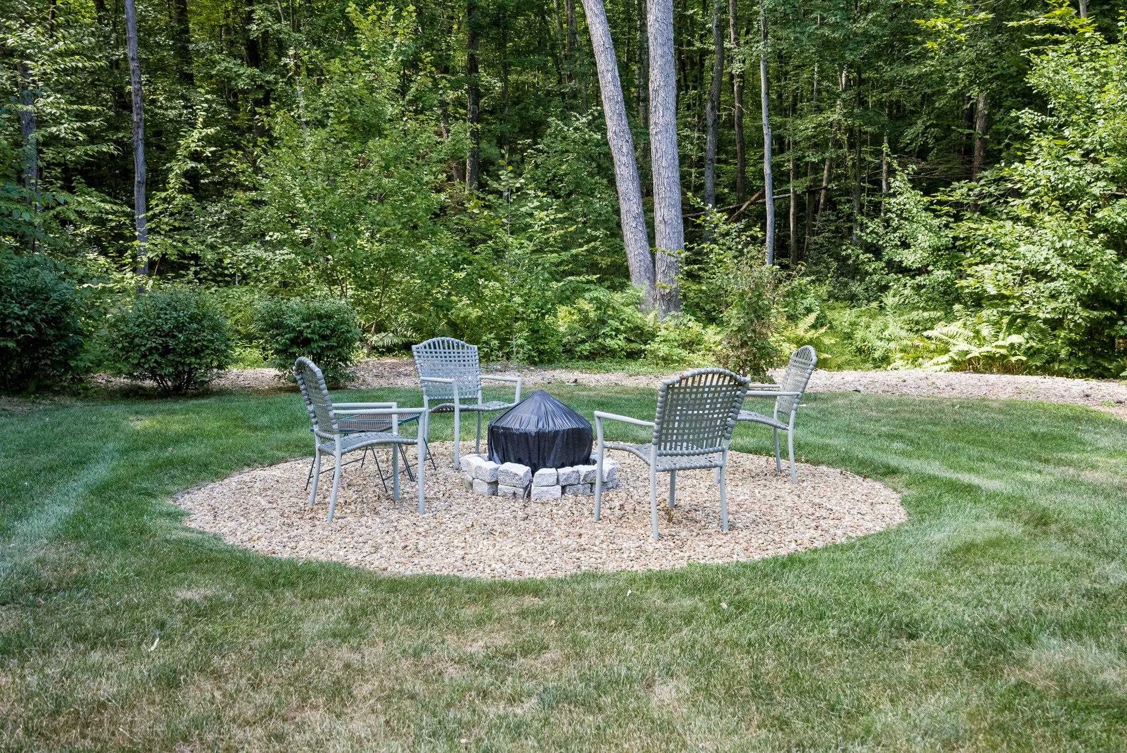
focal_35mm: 35
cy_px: 376
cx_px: 564
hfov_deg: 54.4
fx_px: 1096
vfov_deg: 37.9
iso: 800
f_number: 8
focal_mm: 35
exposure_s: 1/250
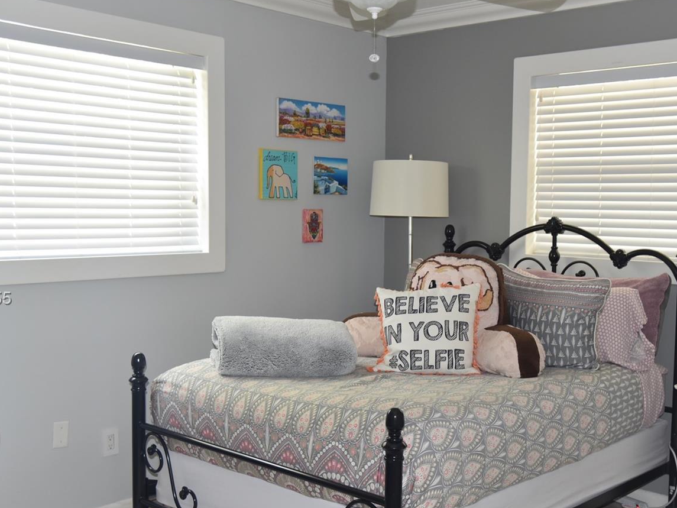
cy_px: 300
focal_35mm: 43
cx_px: 394
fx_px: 841
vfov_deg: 33.5
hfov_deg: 43.7
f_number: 4
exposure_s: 1/60
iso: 1000
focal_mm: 32
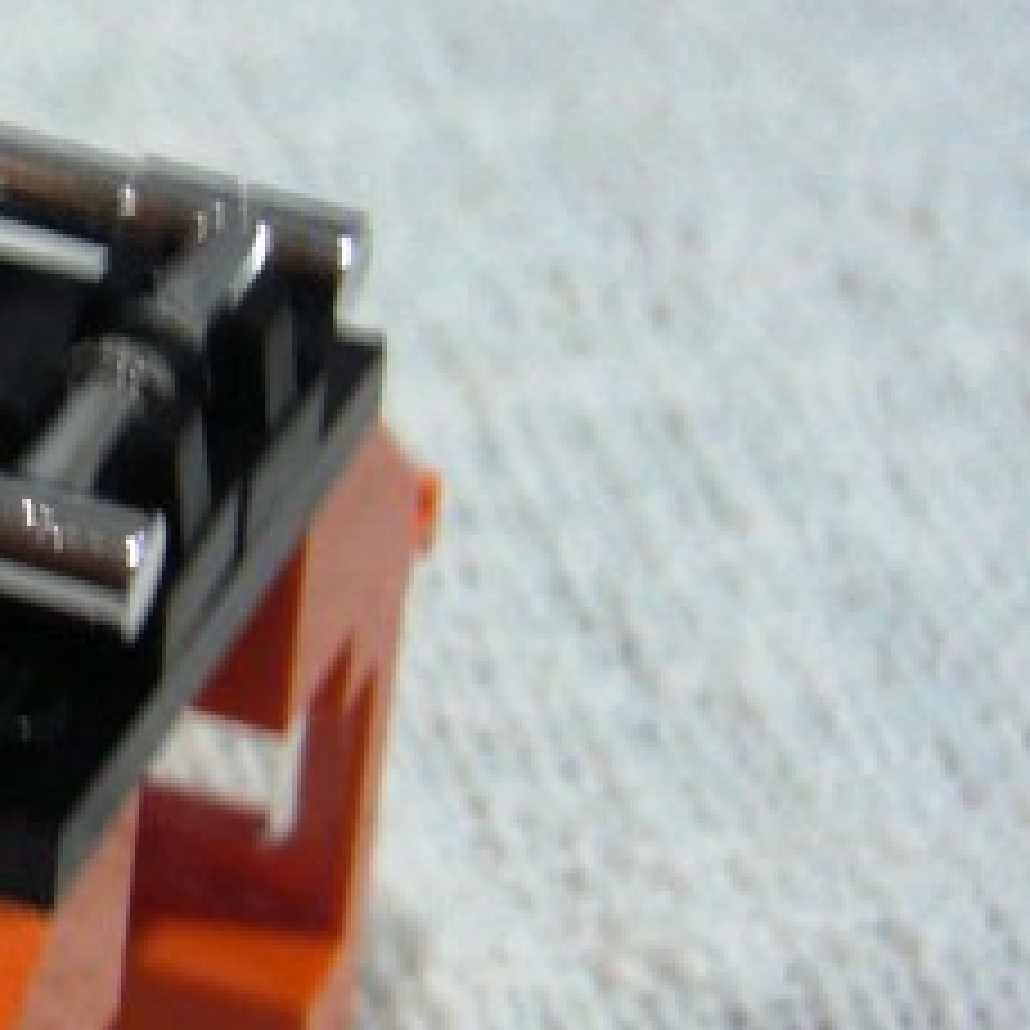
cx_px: -333
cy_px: 589
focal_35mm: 108
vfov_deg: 16.1
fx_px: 3636
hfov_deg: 15.3
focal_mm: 5.8
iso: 200
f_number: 2.8
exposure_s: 1/10
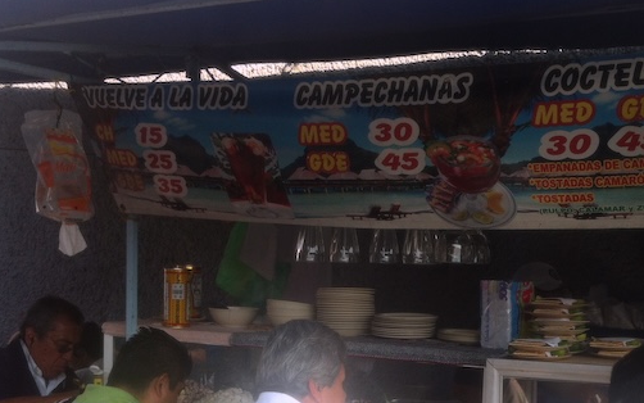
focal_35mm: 59
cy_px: 325
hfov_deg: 34.2
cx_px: 426
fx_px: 1036
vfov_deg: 21.7
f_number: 2.8
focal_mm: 3.85
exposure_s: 1/408
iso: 80
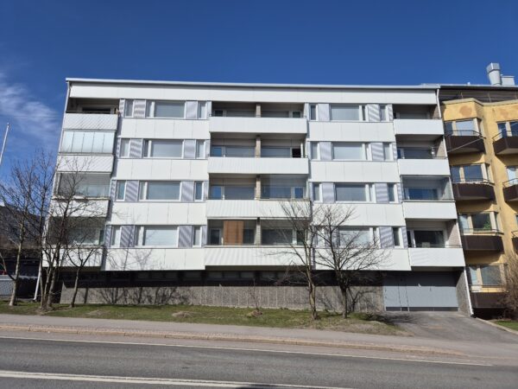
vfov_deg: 58.9
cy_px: 194
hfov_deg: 73.9
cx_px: 259
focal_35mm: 23
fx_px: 344
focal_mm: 5.4
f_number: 1.8
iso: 25
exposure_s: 1/3264
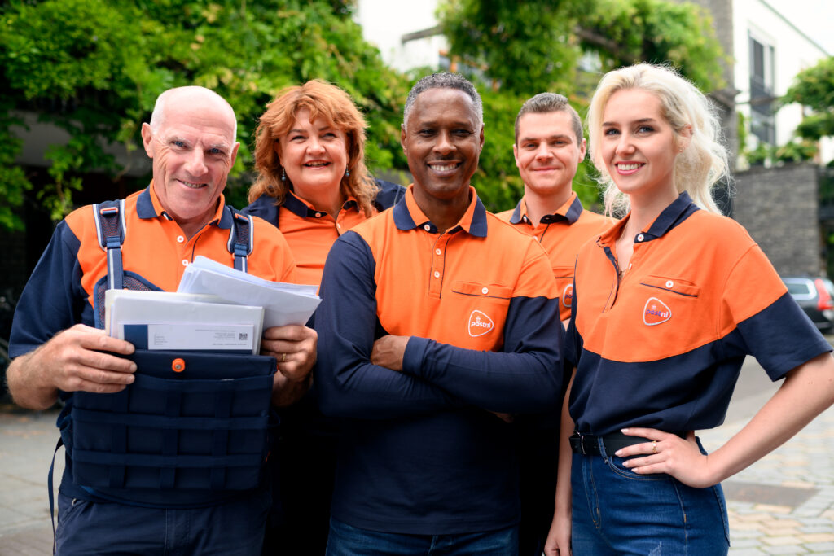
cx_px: 417
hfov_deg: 54.4
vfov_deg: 37.9
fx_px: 811
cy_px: 278
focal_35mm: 35
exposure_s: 1/500
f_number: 3.2
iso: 200
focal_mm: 35
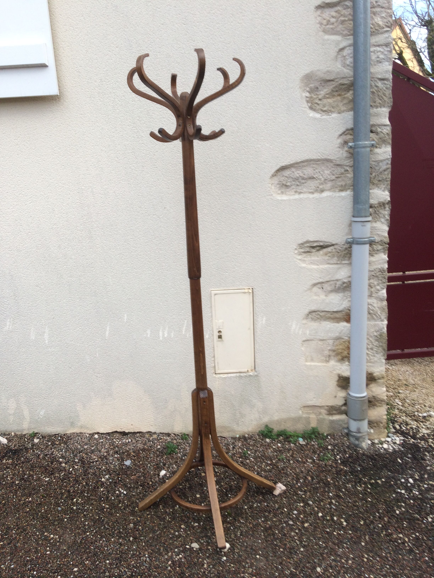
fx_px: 485
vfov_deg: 61.7
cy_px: 289
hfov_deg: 48.2
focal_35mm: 29
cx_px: 217
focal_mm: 4.15
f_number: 2.2
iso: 40
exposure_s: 1/100
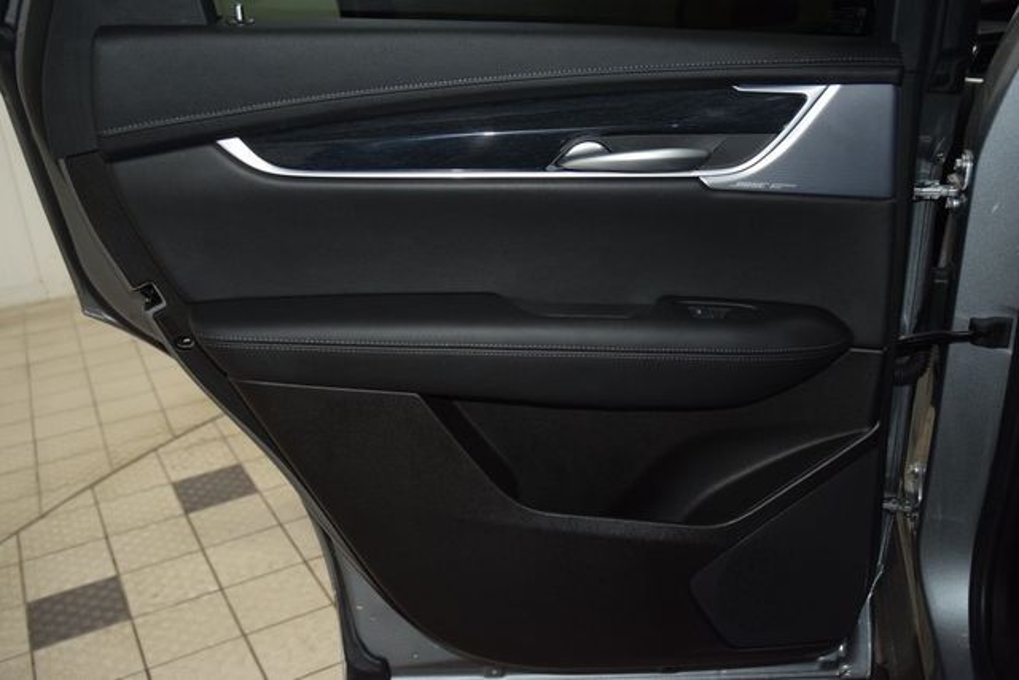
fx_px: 1019
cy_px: 340
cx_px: 510
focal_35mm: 36
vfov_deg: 36.9
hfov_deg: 53.1
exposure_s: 1/125
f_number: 3.8
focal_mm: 24
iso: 1400
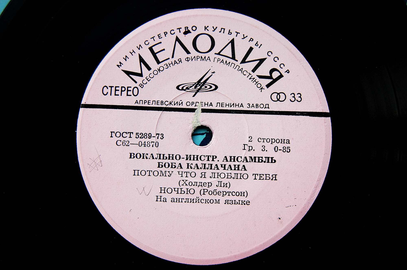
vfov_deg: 25.7
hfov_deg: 37.9
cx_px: 204
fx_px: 593
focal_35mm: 52
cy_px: 135
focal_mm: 35
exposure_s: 1/100
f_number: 5
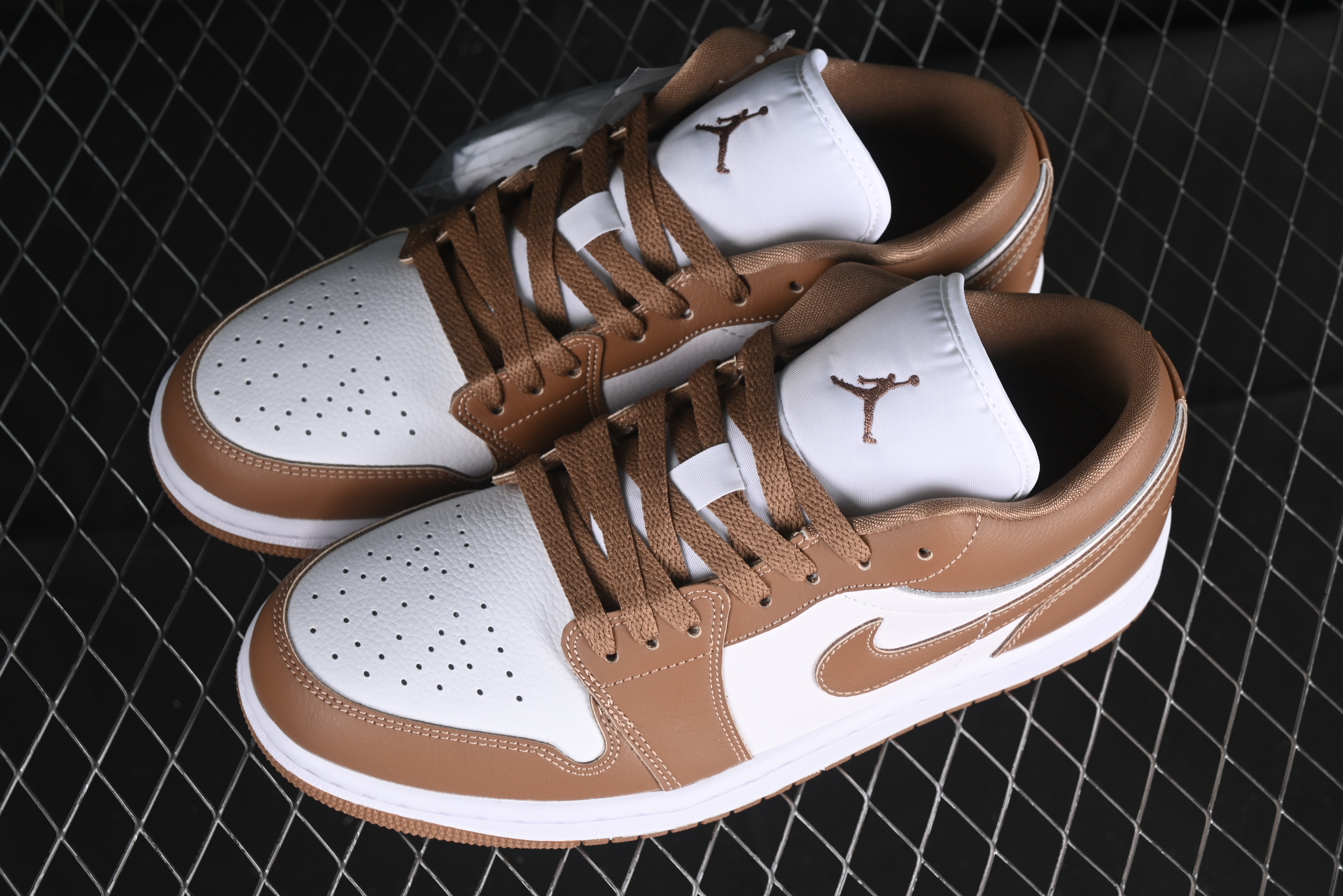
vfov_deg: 18.2
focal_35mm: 75
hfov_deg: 27.0
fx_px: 2798
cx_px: 672
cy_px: 448
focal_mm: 50
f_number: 7.1
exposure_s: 1/80
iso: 160
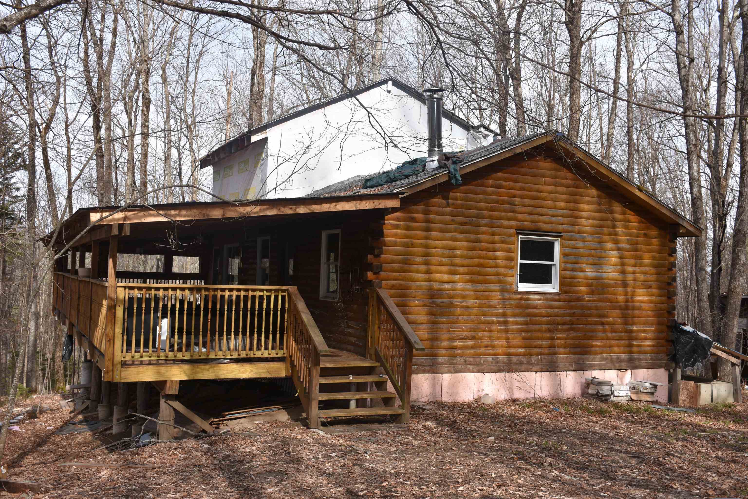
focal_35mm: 36
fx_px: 748
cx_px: 374
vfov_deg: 36.9
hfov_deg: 53.1
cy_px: 250
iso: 100
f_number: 6.3
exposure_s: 1/250
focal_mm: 24
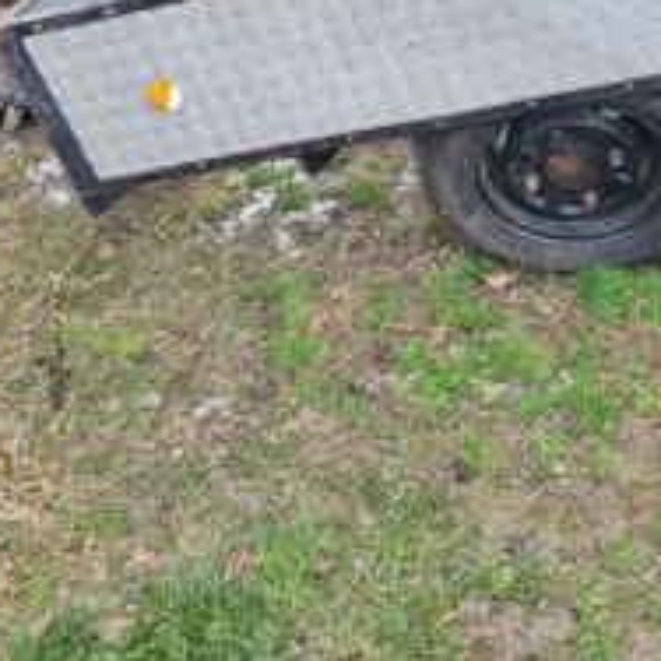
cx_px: 485
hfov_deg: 34.1
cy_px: 74
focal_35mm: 49
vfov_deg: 33.0
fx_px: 1059
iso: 100
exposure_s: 1/100
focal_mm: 5.4
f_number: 1.8
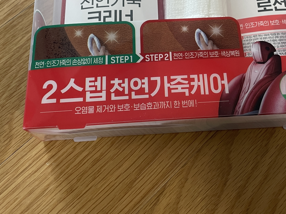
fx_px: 397
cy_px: 26
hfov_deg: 39.5
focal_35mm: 48
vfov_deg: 29.2
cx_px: 171
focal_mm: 4.2
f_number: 1.6
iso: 160
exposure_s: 1/60
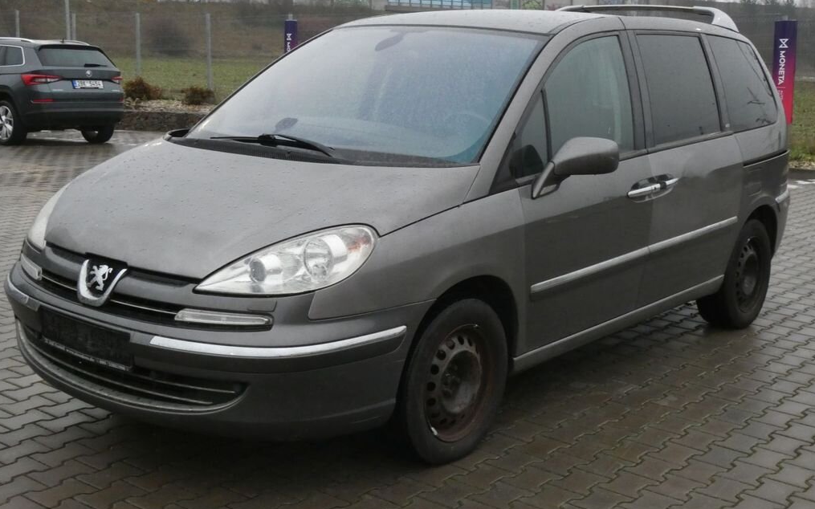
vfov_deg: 27.9
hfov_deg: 43.5
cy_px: 217
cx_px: 406
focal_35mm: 46
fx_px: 1022
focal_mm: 7.8
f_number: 5.6
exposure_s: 1/80
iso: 640
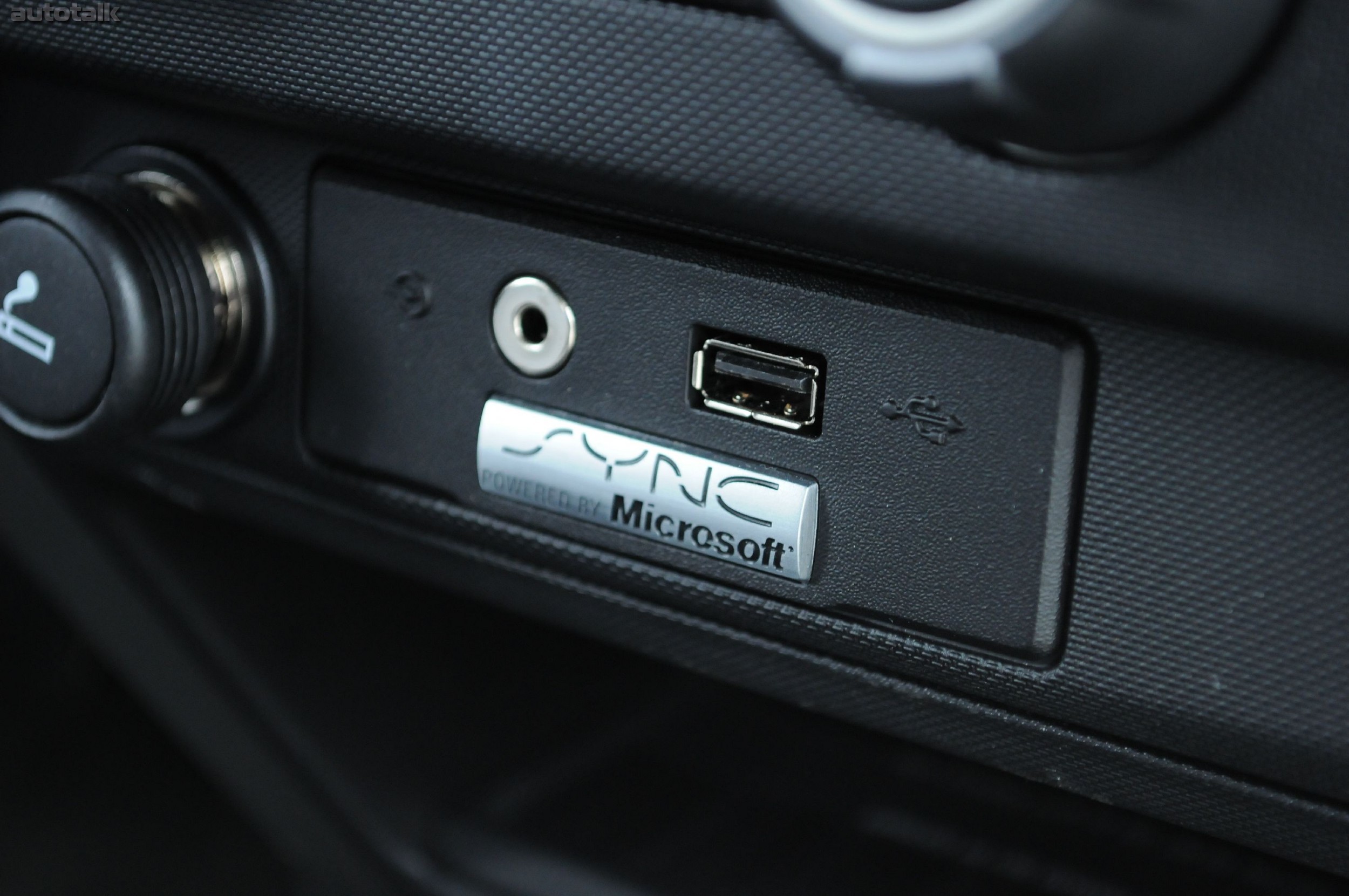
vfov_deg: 16.5
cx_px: 674
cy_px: 448
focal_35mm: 82
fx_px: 3088
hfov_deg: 24.6
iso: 1000
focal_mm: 55
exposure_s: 1/10
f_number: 5.6
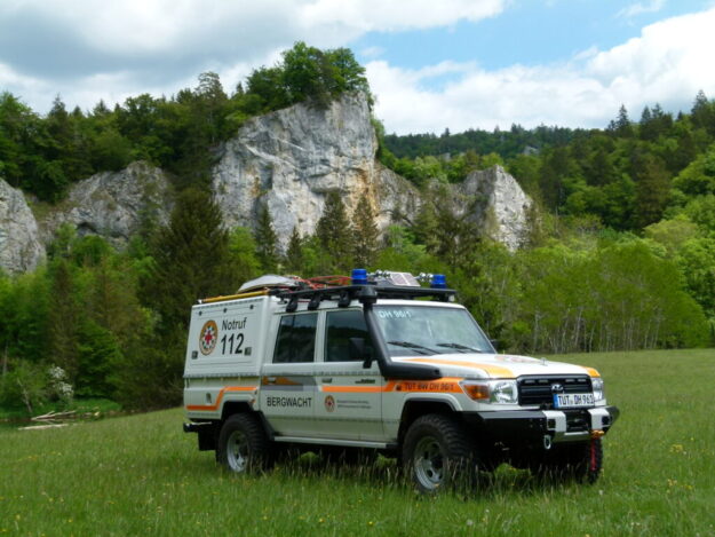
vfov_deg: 28.6
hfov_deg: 37.5
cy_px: 268
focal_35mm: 51
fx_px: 1054
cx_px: 358
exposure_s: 1/800
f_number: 4
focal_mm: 9.2
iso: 100
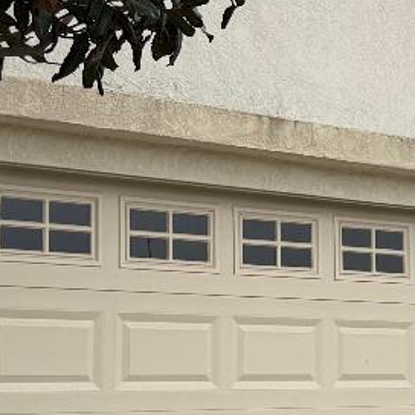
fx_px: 1587
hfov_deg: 14.1
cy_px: 262
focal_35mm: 117
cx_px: 603
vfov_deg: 14.9
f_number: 1.78
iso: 80
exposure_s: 1/1271
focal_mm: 6.76
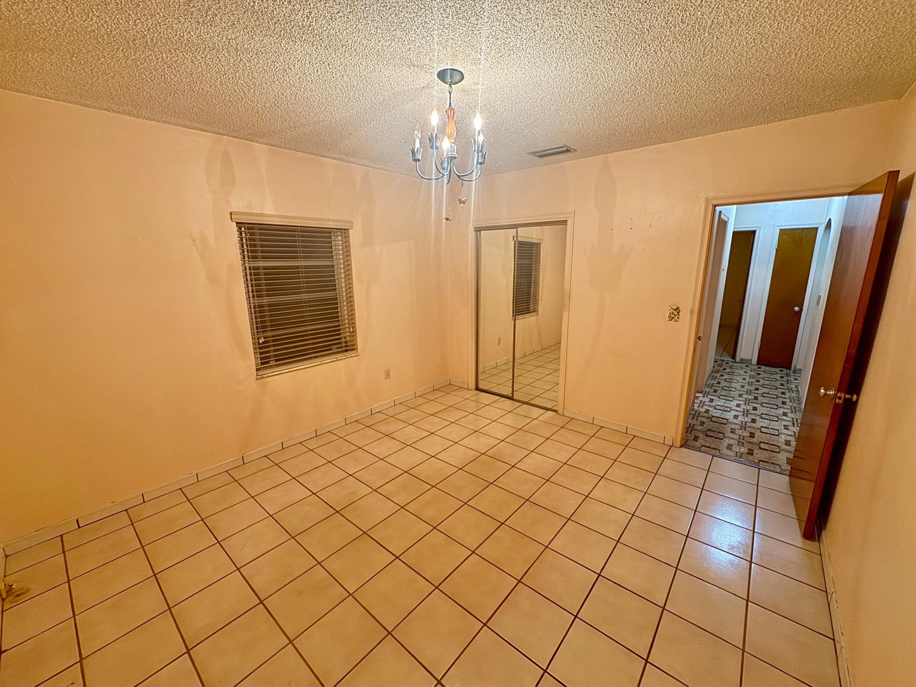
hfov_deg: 102.1
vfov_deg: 85.7
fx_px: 370
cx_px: 458
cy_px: 344
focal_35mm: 14
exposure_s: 1/60
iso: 1250
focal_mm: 2.22
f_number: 2.2
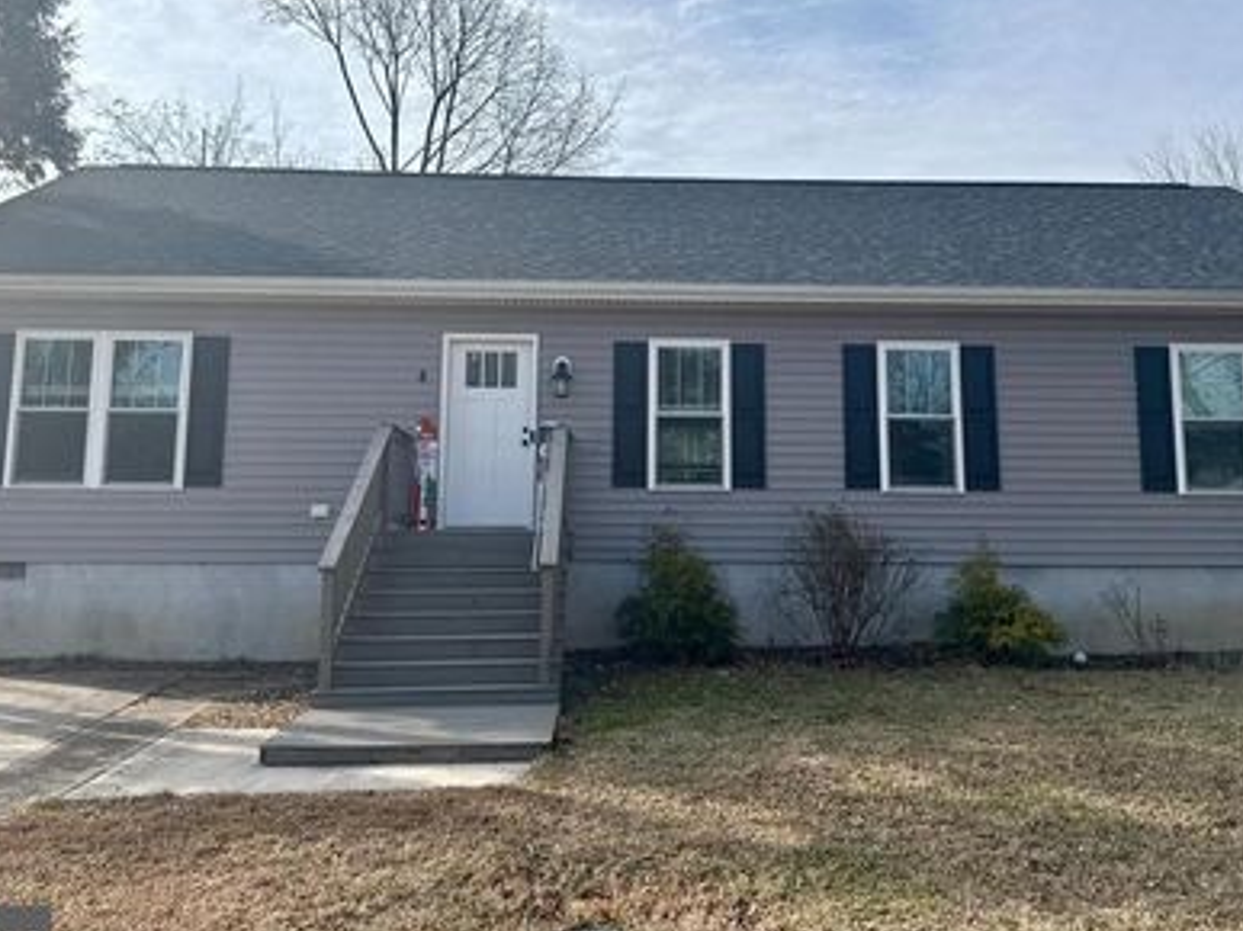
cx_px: 658
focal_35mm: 31
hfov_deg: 58.3
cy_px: 368
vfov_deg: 45.2
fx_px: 1113
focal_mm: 6.76
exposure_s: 1/4975
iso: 80
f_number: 1.78
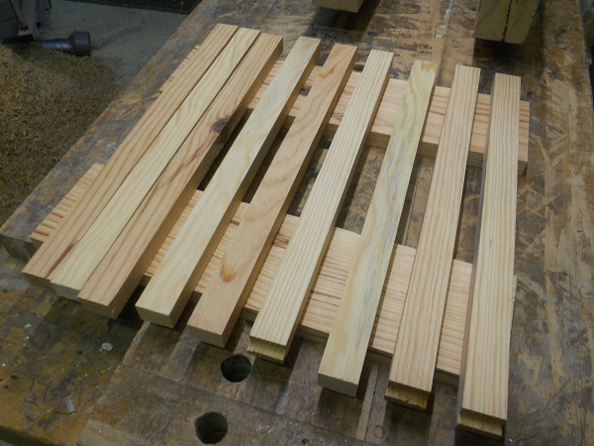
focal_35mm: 32
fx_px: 549
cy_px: 223
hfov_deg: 56.8
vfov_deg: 44.2
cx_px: 297
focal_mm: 5.8
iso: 250
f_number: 3.5
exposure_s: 1/30
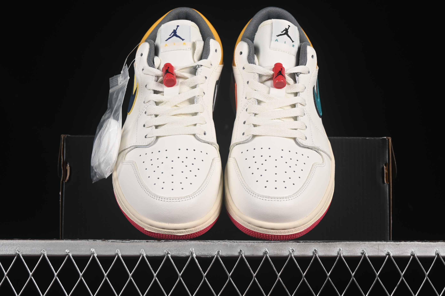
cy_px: 148
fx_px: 927
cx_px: 222
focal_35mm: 75
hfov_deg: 27.0
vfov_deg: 18.2
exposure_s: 1/80
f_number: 8
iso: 160
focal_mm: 50
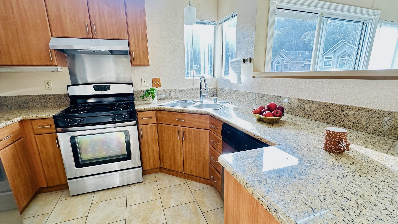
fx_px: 179
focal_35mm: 17
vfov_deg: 63.8
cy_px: 120
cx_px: 197
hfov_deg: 95.9
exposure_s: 1/120
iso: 200
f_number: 2.2
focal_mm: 2.22
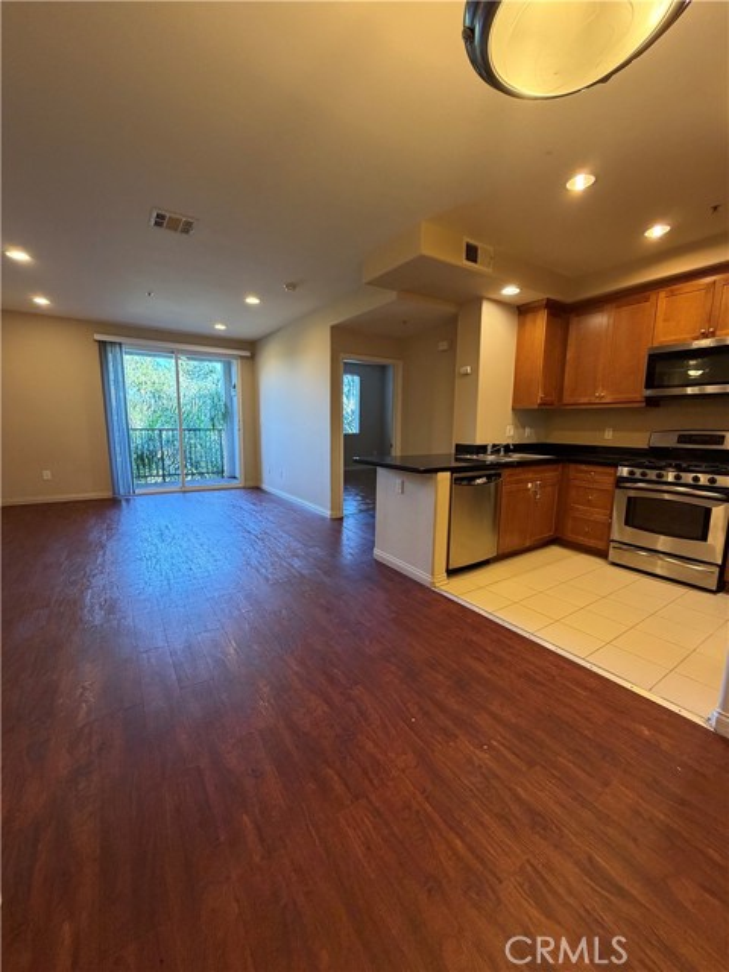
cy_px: 486
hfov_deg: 85.7
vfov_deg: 102.1
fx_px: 393
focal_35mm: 14
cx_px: 364
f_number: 2.2
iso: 250
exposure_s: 1/60
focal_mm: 2.22
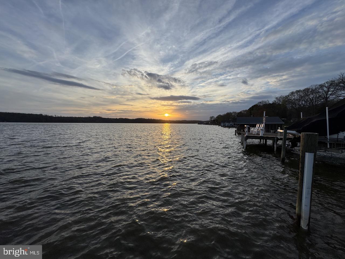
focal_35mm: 14
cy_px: 130
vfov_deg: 85.7
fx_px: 140
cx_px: 172
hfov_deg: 102.1
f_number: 2.2
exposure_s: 1/1126
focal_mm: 2.22
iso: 40
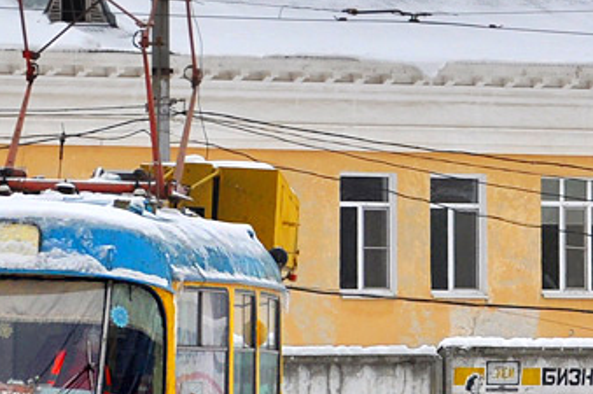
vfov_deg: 5.0
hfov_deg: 7.5
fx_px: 4540
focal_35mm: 276
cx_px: 107
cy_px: 241
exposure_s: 1/400
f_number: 7.1
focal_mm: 52
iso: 200
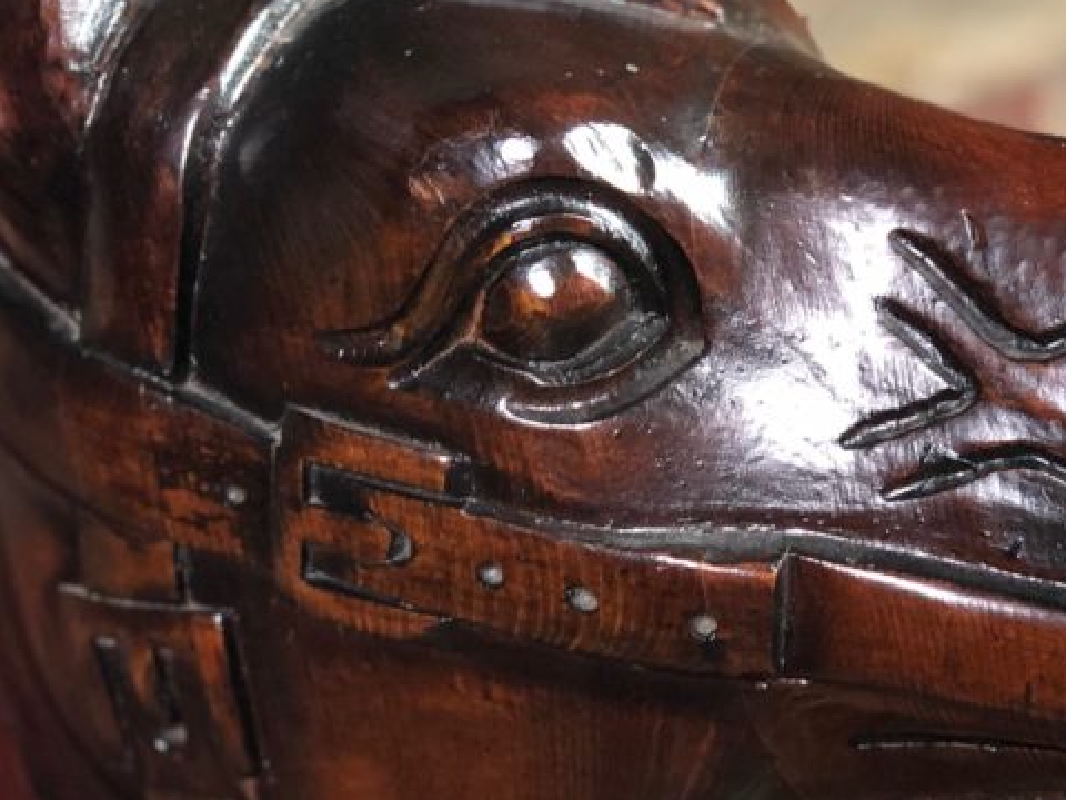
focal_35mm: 111
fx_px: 3418
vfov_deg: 13.3
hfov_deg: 17.6
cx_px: 777
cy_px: 400
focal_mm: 6
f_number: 2.4
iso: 160
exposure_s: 1/20
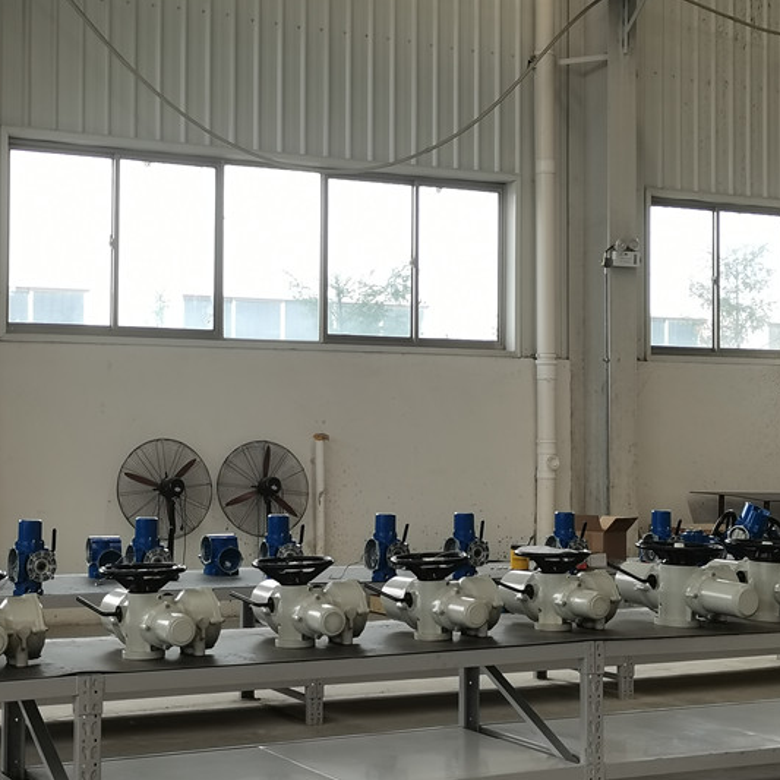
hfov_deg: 28.1
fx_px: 1555
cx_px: 353
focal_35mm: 61
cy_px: 389
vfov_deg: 28.2
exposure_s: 1/120
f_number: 1.8
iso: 80
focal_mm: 5.58
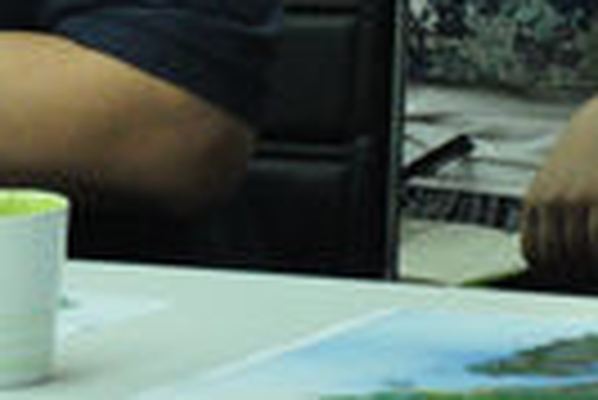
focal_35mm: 422
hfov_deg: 4.8
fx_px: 7015
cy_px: -270
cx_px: -319
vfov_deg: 3.3
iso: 3200
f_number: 5.3
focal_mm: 75
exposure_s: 1/80
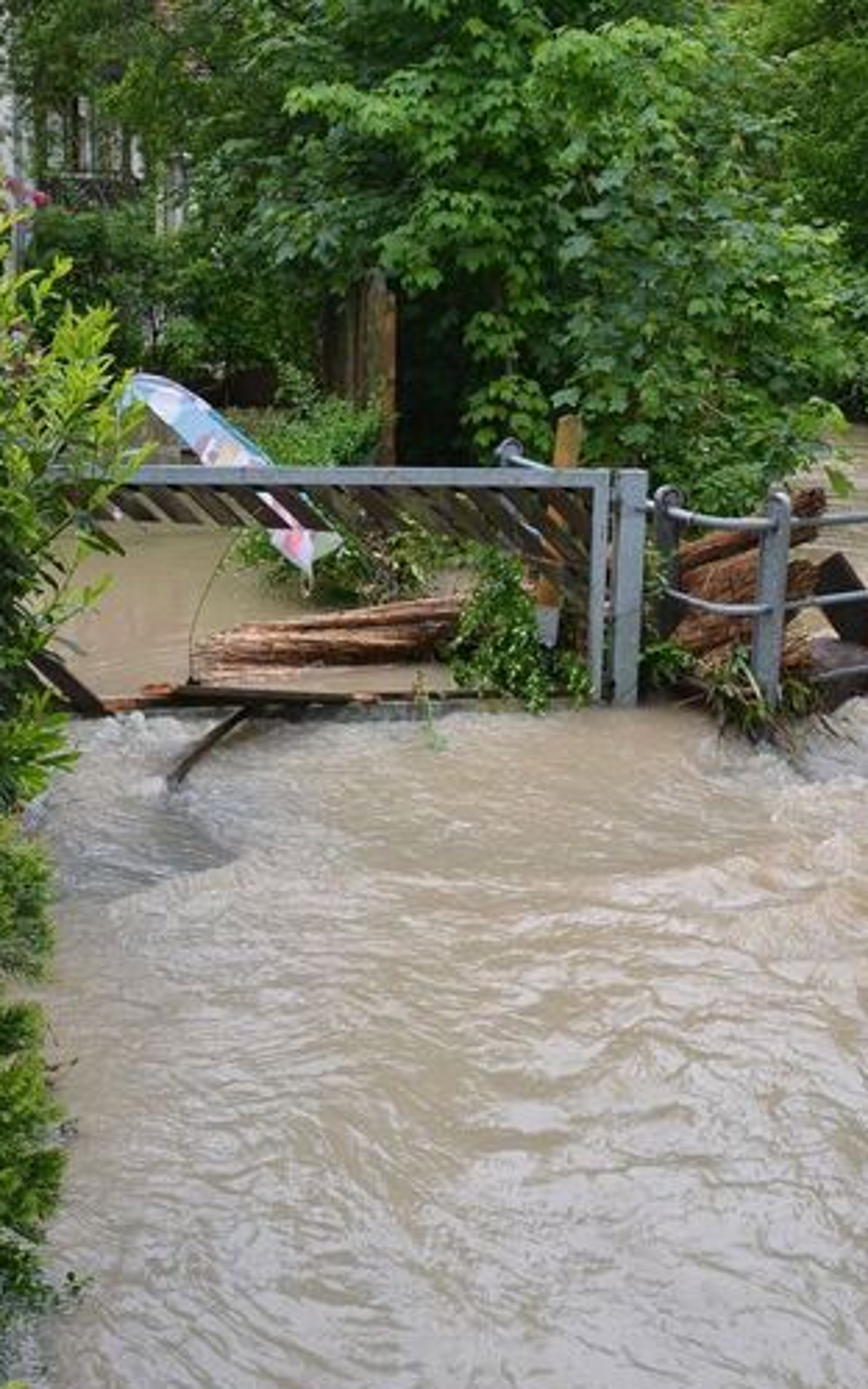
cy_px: 757
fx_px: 1665
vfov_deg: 45.2
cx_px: 682
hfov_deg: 28.7
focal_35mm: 44
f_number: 4.5
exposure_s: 1/80
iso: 100
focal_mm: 18
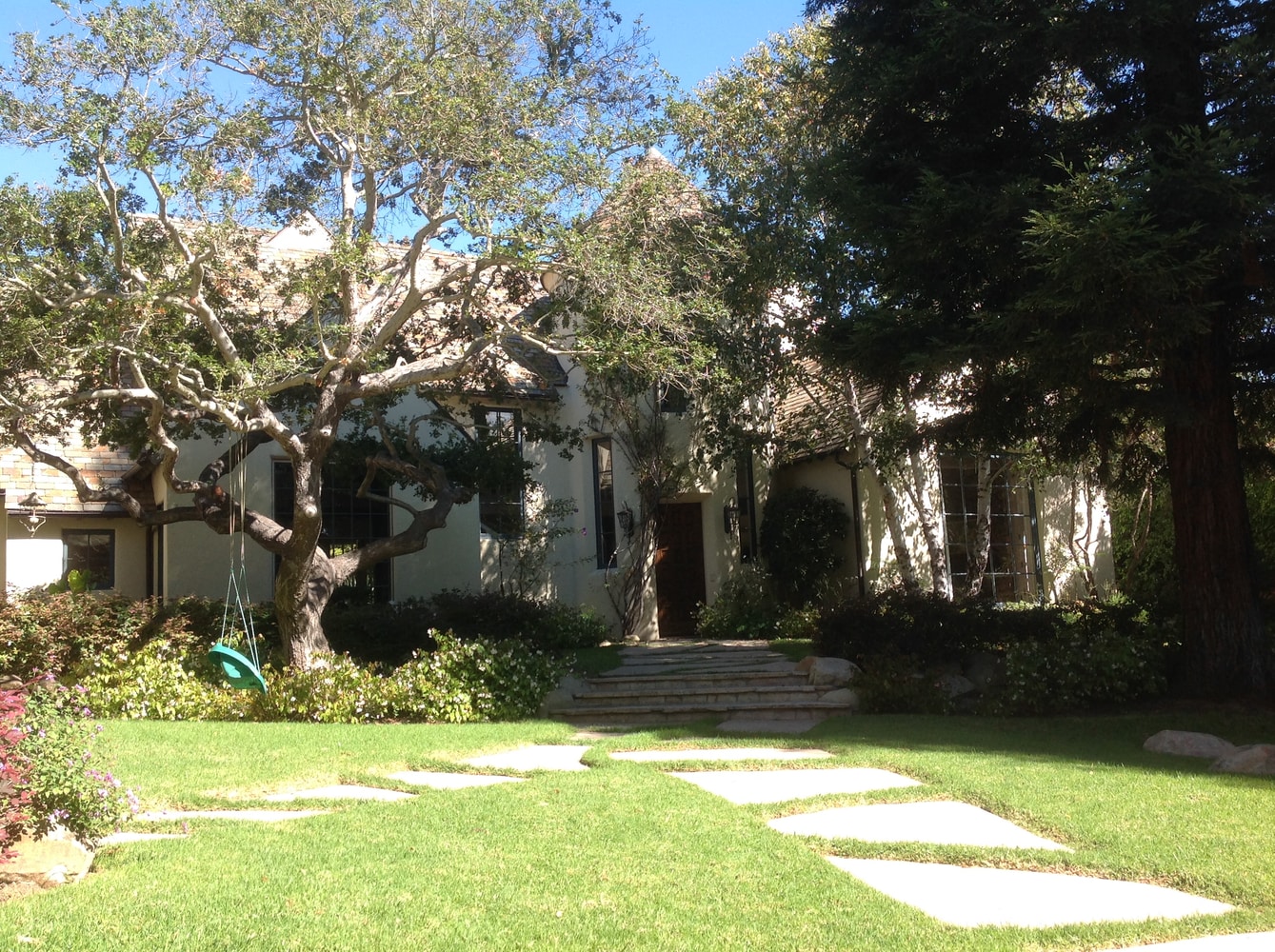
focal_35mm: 35
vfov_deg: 40.6
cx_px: 638
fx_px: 1287
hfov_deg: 52.7
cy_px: 476
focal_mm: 4.28
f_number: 2.4
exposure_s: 1/451
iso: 50
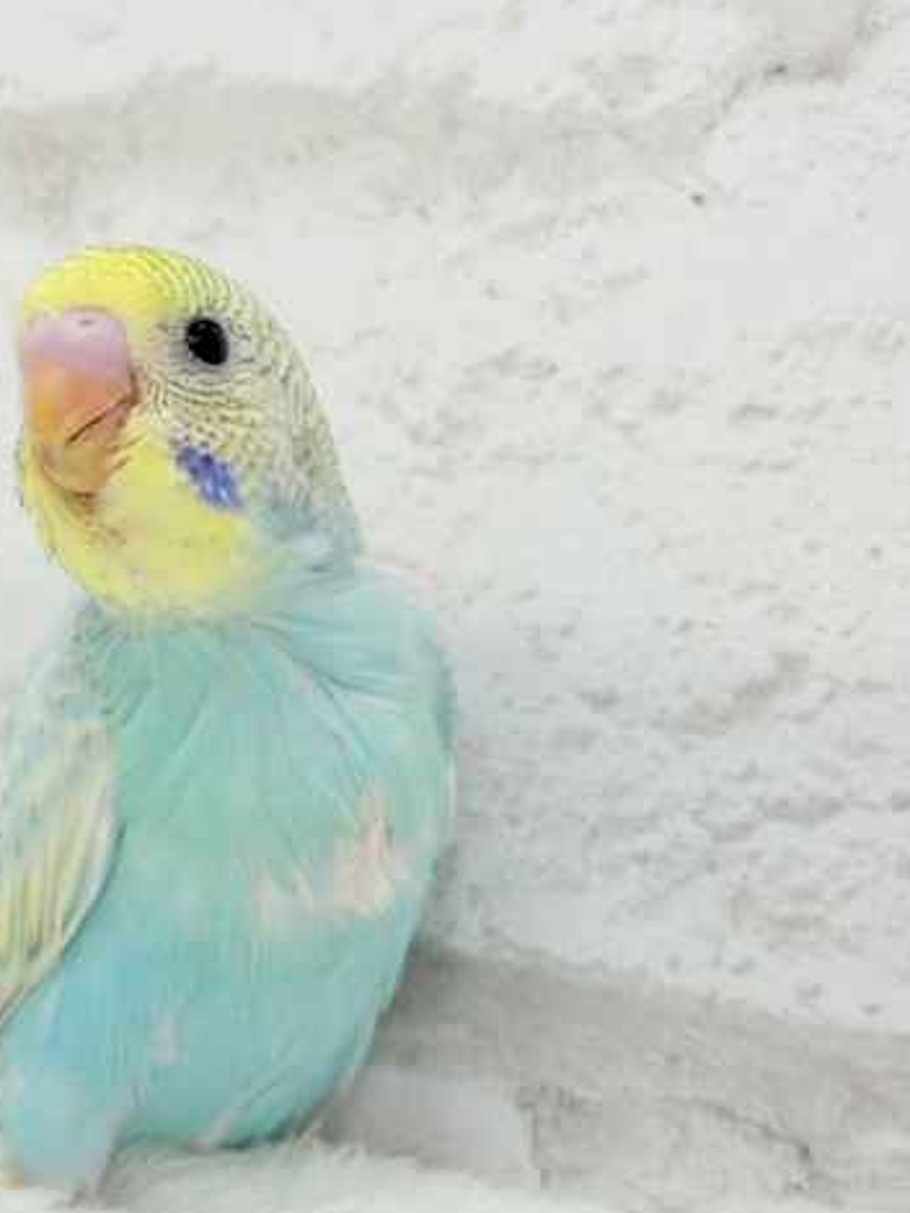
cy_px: 610
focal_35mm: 71
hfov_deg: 20.4
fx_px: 2488
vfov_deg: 27.4
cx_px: 147
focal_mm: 5.96
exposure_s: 1/100
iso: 80
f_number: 1.6
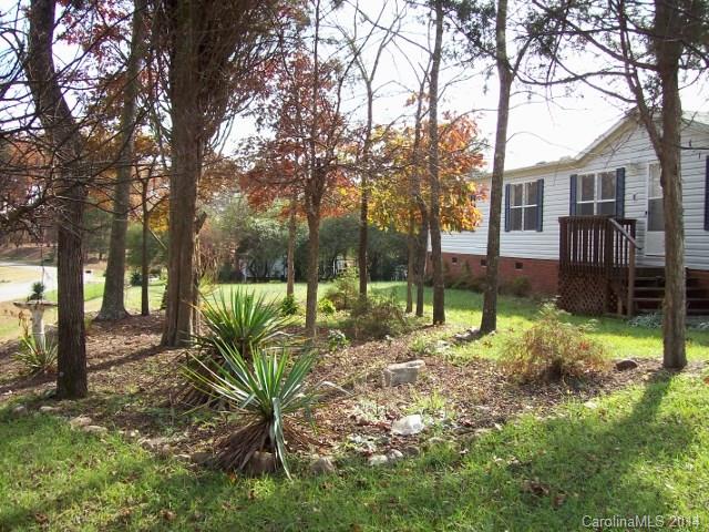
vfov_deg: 39.7
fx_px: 737
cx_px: 354
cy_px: 266
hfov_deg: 51.4
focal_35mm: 36
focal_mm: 6
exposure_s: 1/397
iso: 80
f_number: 2.7
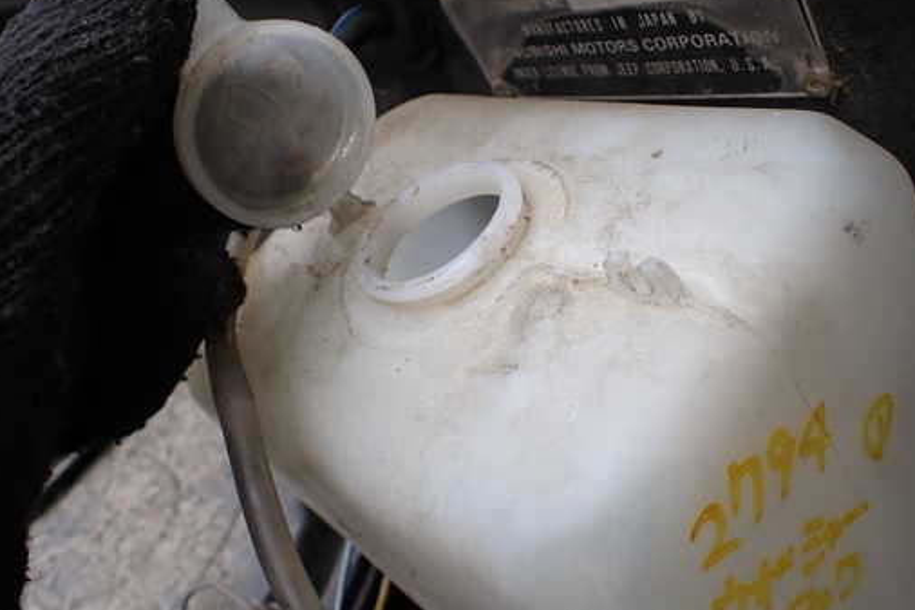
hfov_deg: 51.9
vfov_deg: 35.8
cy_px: 250
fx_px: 940
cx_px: 441
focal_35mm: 37
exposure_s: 1/125
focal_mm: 5.4
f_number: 2.3
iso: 100
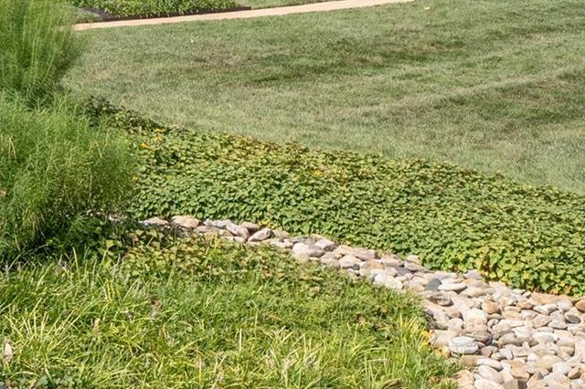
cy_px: -35
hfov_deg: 22.6
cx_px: 213
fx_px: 1462
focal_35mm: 90
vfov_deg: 14.8
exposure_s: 1/800
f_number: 7.1
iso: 400
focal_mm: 18
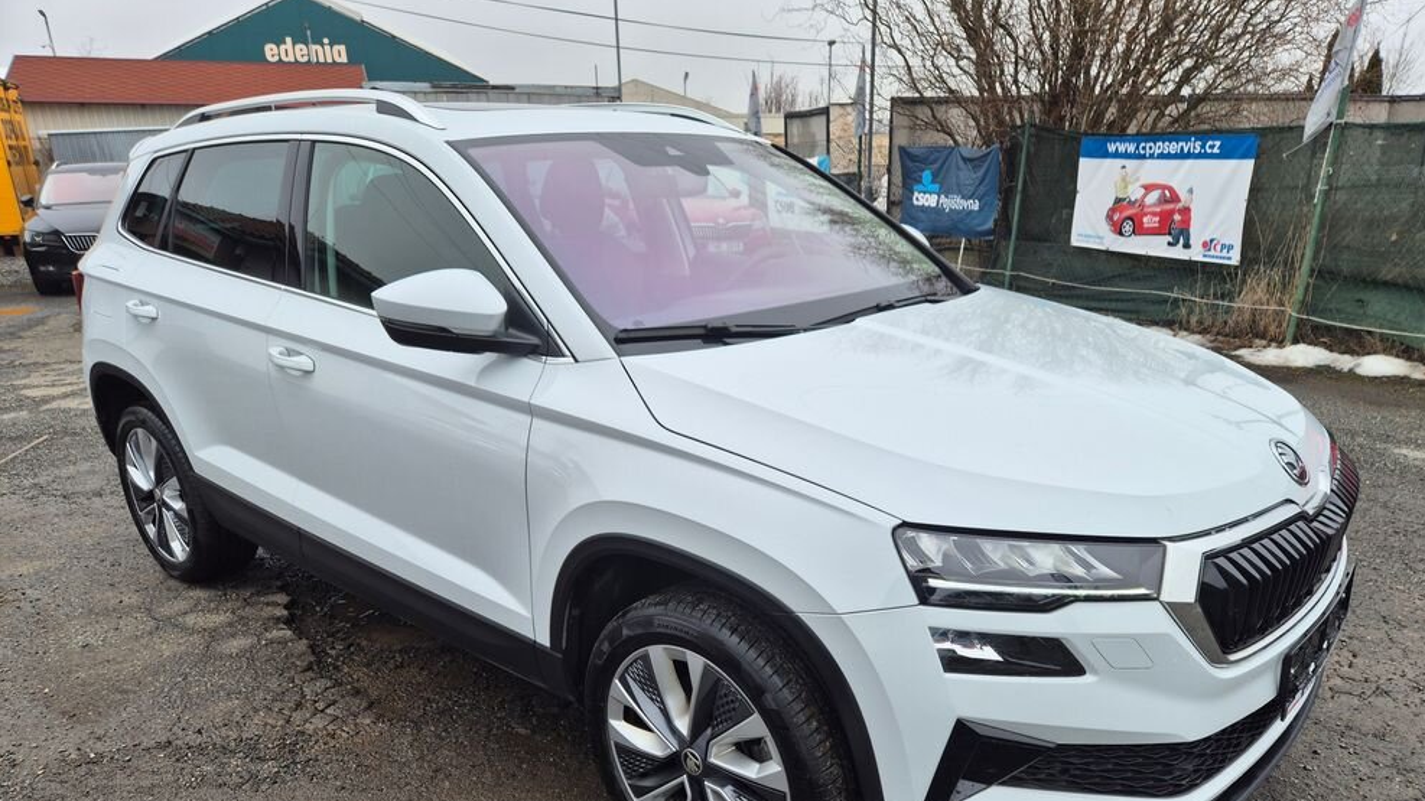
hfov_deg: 71.9
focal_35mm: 26
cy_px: 546
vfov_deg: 43.6
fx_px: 982
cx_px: 738
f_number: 1.8
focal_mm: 5.4
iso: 25
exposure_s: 1/315
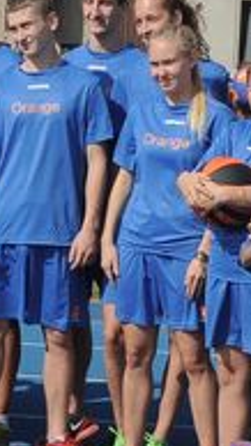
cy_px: 174
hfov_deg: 6.7
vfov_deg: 12.0
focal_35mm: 179
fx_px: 2120
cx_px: -117
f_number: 11
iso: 400
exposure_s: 1/500
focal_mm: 26
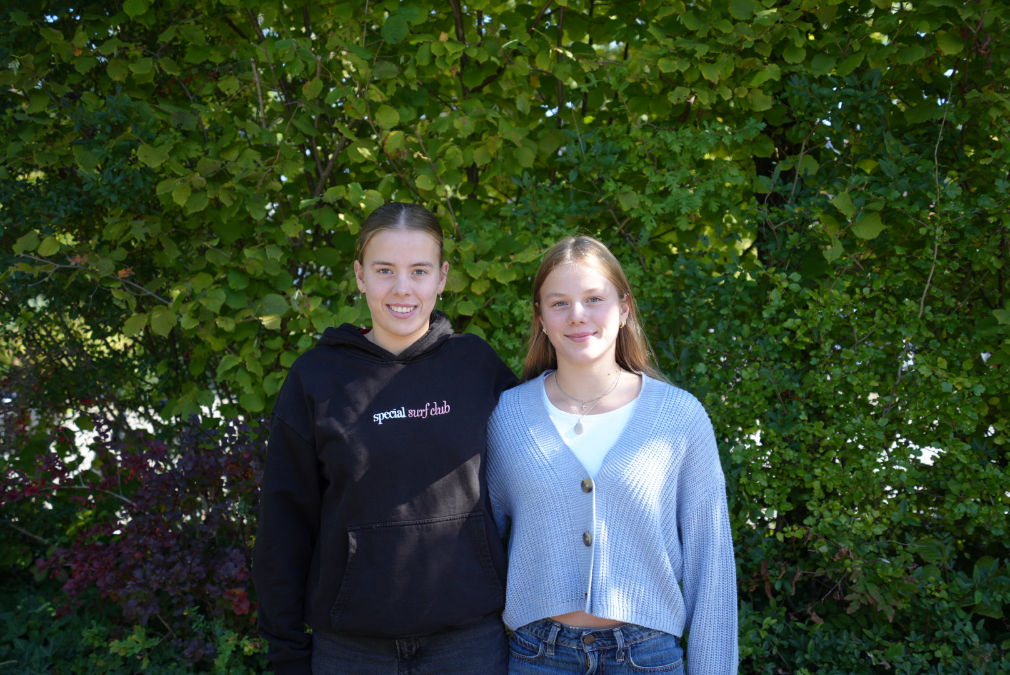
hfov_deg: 39.6
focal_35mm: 50
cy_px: 338
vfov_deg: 27.0
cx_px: 505
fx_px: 1404
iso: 100
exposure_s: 1/160
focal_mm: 50
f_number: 4
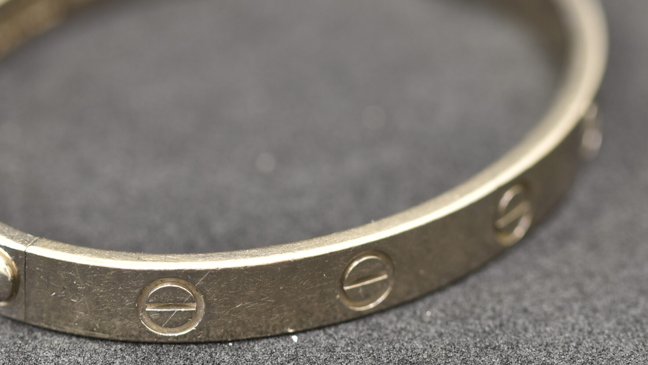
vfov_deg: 5.9
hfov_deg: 10.5
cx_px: 215
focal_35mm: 205
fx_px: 3522
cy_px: 148
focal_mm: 90
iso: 100
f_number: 5.6
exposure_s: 1/3
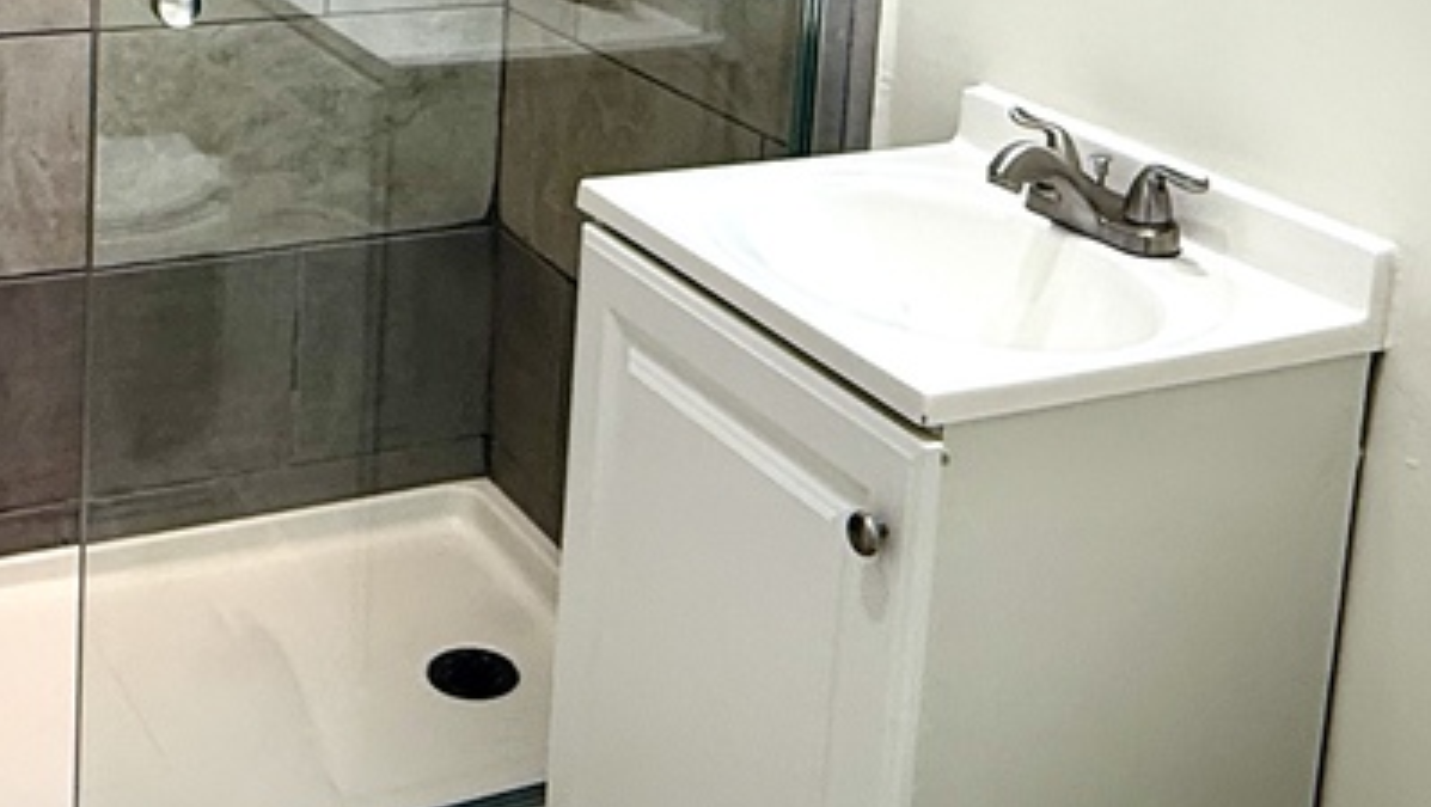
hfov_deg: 37.5
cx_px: 488
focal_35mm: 55
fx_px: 2088
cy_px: -147
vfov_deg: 20.5
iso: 100
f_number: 2.2
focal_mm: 2.22
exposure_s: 1/120
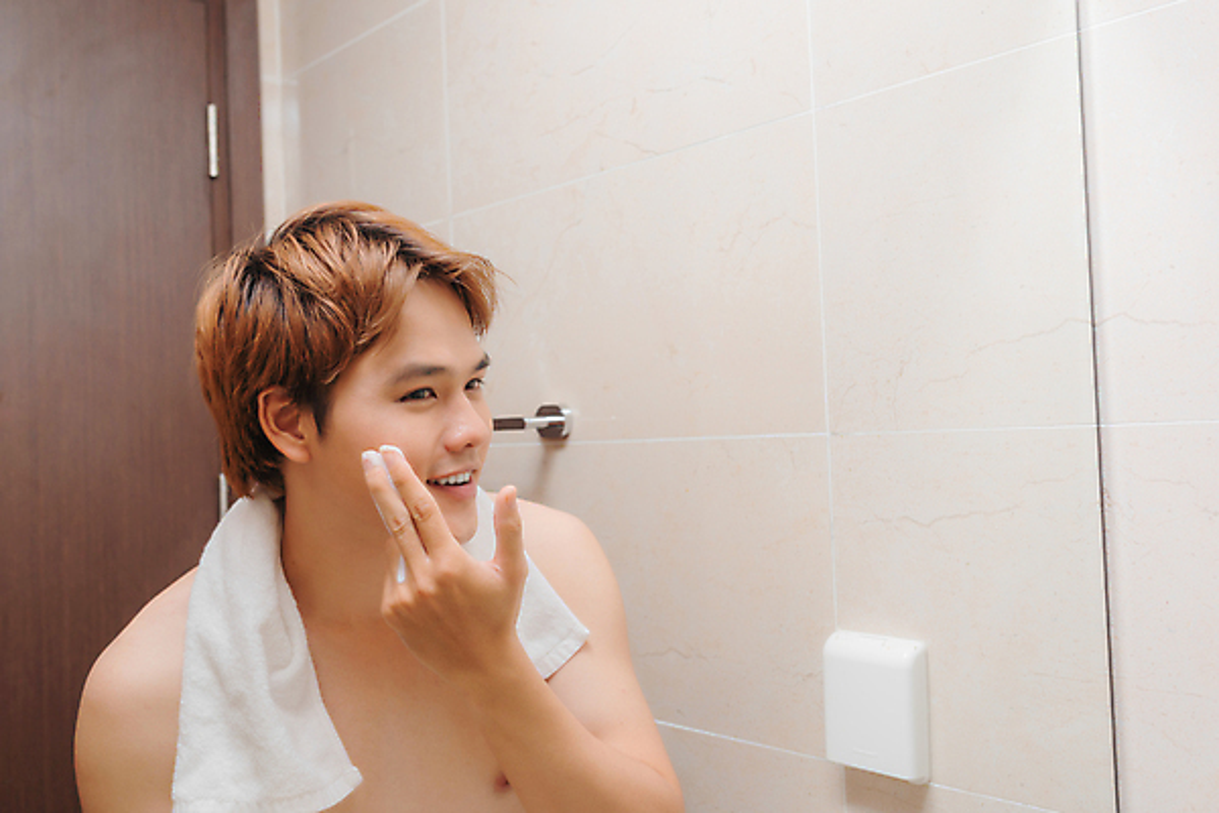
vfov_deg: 37.9
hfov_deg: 54.4
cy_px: 406
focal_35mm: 35
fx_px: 1185
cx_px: 610
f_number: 4
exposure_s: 1/160
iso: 200
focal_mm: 35
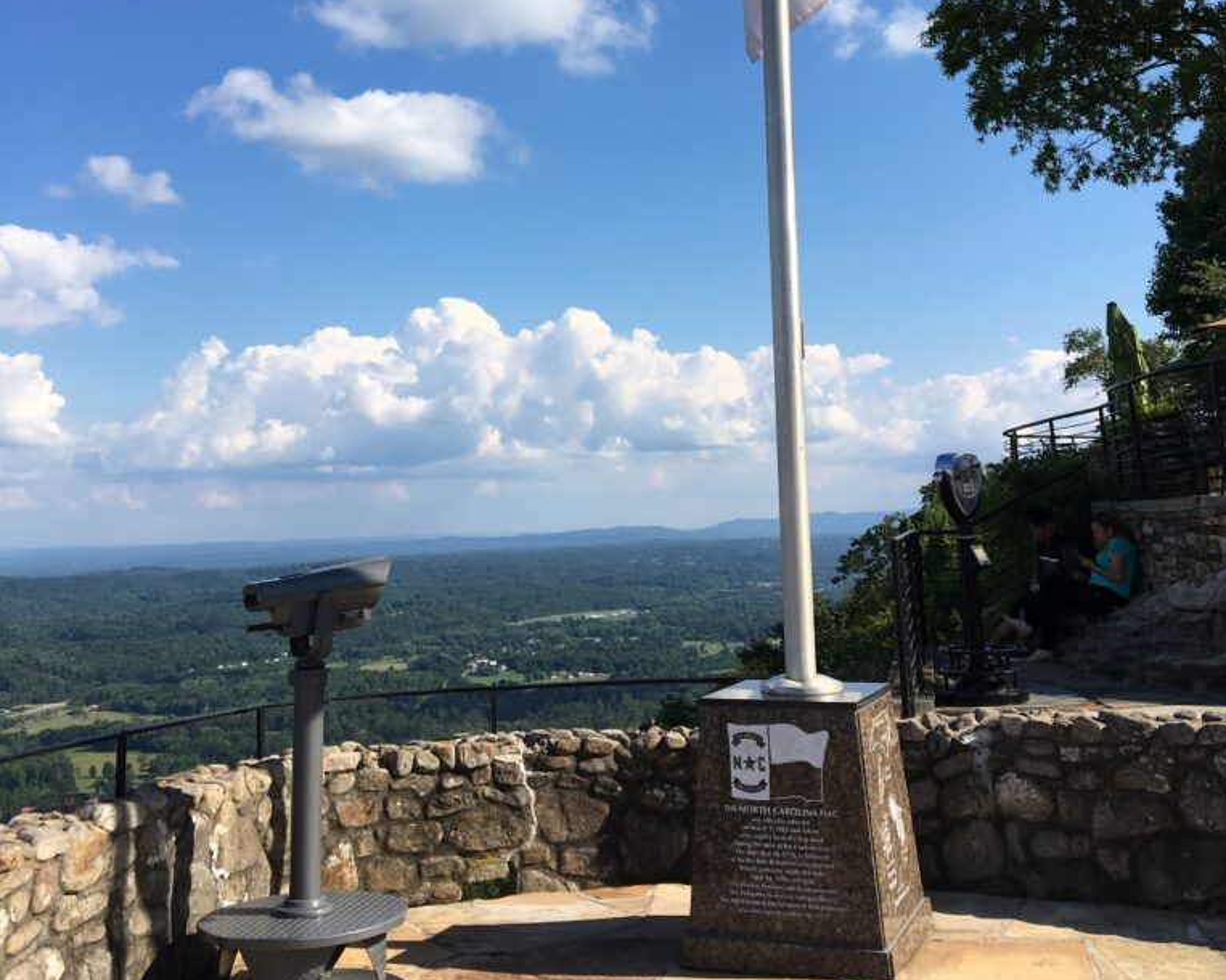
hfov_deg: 47.9
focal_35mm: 38
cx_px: 615
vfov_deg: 38.1
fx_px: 1378
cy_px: 241
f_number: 2.2
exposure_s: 1/1832
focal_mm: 4.15
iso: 25
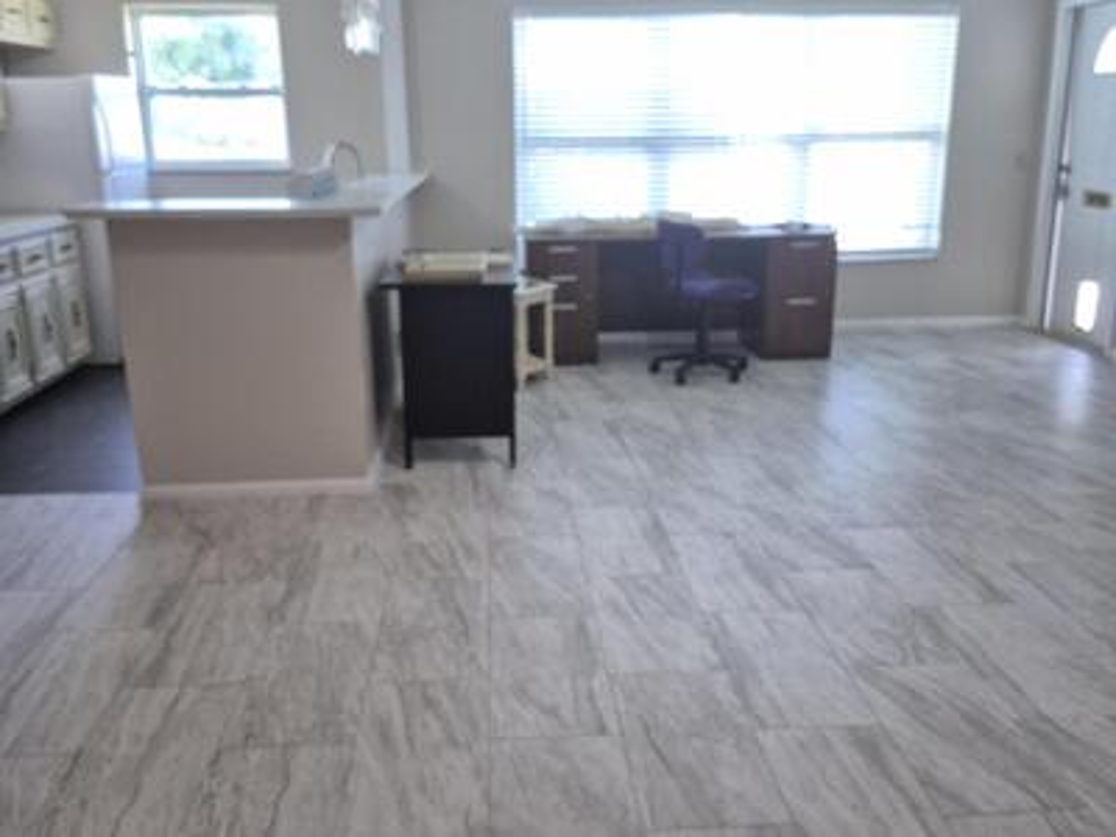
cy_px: 418
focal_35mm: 23
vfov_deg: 58.9
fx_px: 742
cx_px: 558
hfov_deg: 73.9
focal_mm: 5.4
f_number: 1.8
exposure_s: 1/120
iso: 320
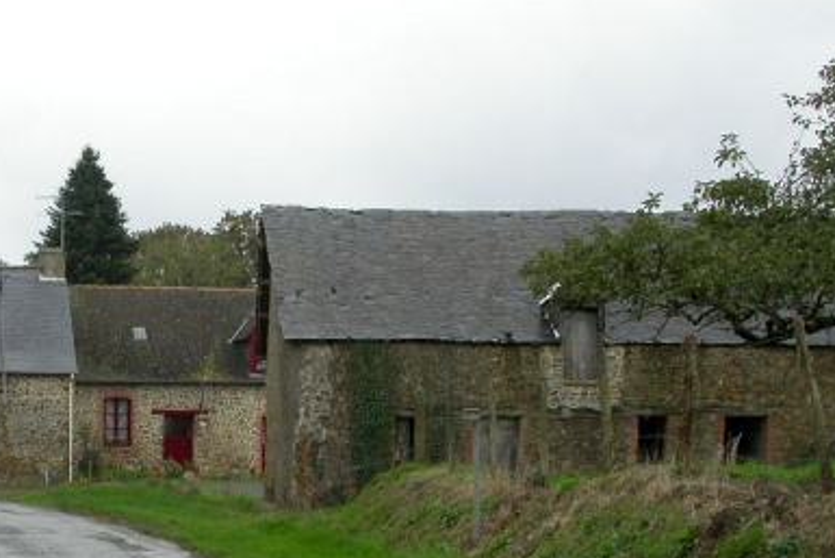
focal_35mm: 70
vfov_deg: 19.4
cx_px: 174
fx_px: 1624
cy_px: 391
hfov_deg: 28.3
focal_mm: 7.85
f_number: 4.2
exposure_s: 1/116
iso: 100
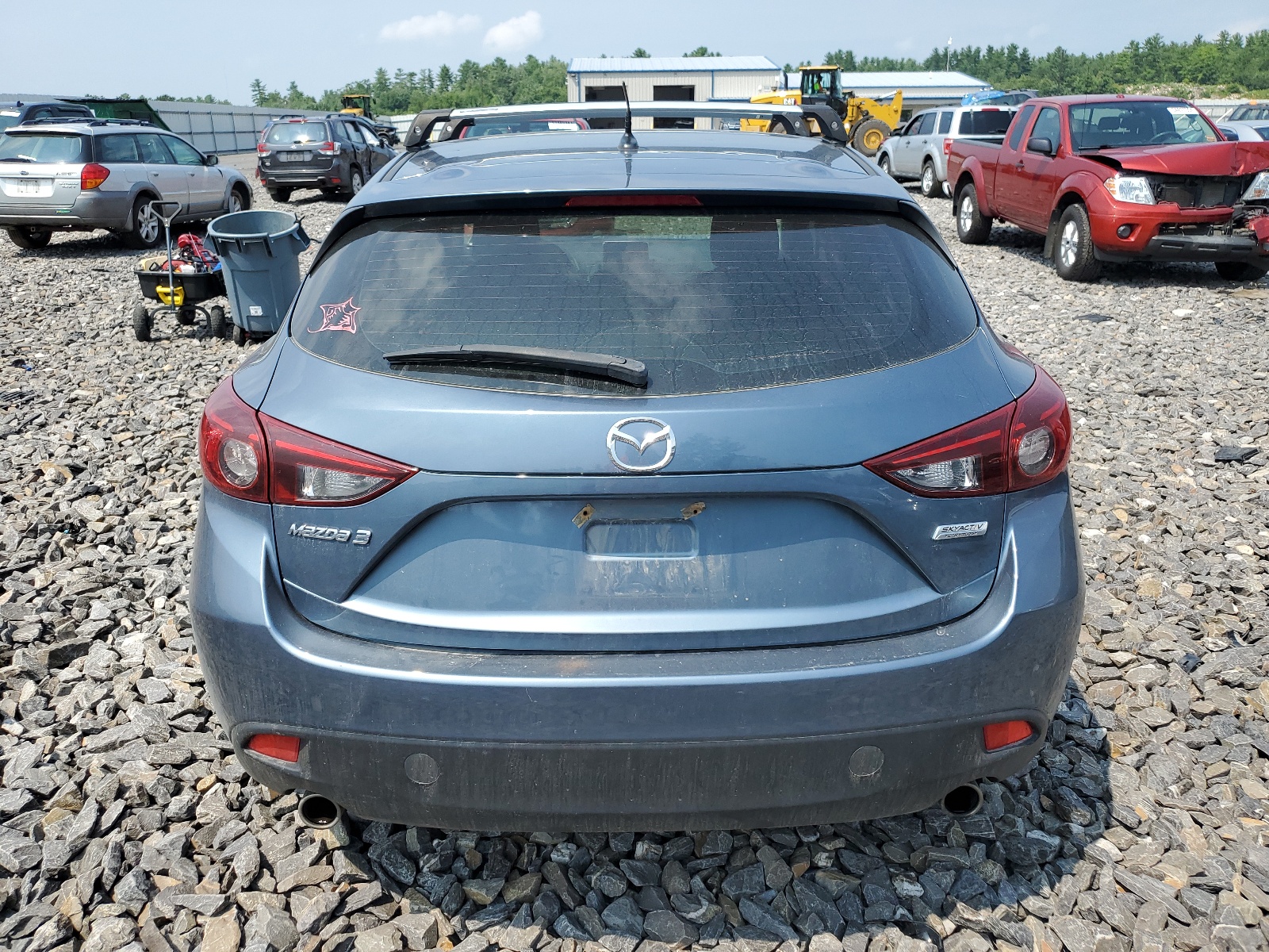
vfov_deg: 53.1
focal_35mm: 26
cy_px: 476
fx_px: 953
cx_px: 634
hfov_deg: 67.3
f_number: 1.5
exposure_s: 1/2500
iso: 50
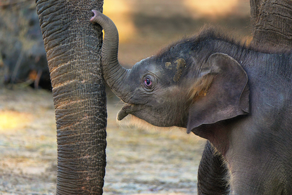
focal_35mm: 471
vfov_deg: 2.9
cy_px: 98
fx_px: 3821
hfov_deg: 4.4
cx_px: 146
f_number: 4.5
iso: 500
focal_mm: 172.8
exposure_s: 1/125
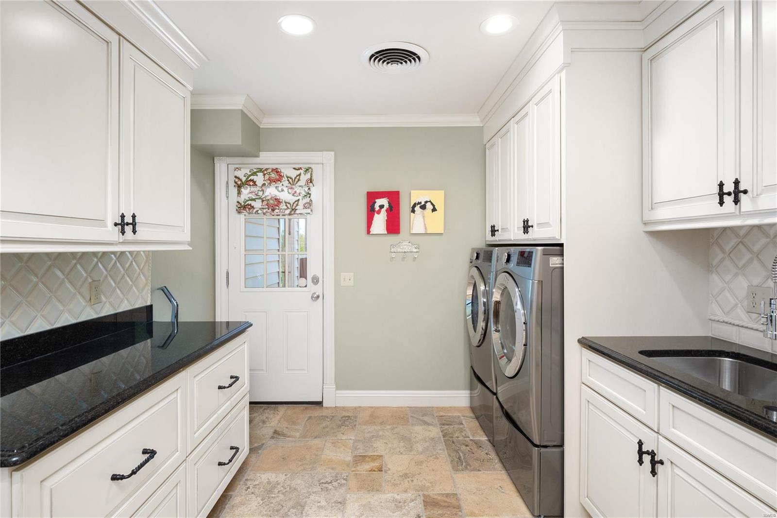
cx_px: 388
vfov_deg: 67.4
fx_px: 388
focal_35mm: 18
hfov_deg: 90.0
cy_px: 259
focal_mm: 9
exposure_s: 1/2.5
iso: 400
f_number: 8
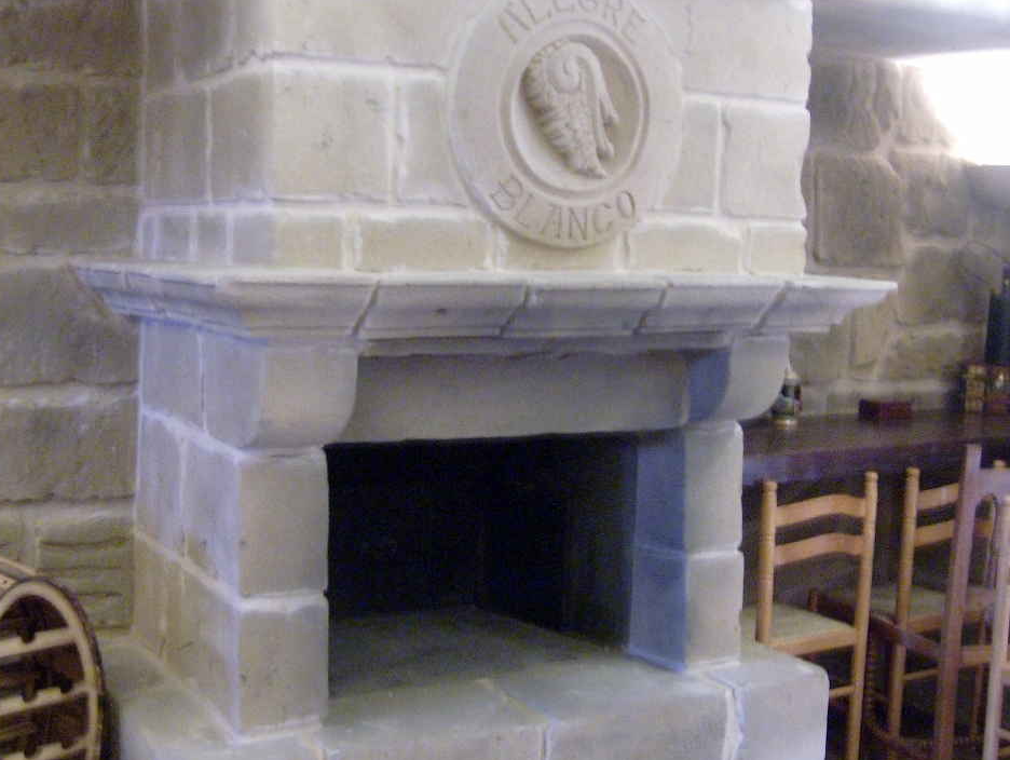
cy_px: 337
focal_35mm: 46
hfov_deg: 41.2
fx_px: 1344
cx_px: 481
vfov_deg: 31.5
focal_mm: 6
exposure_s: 1/3.66
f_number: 2.8
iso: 200
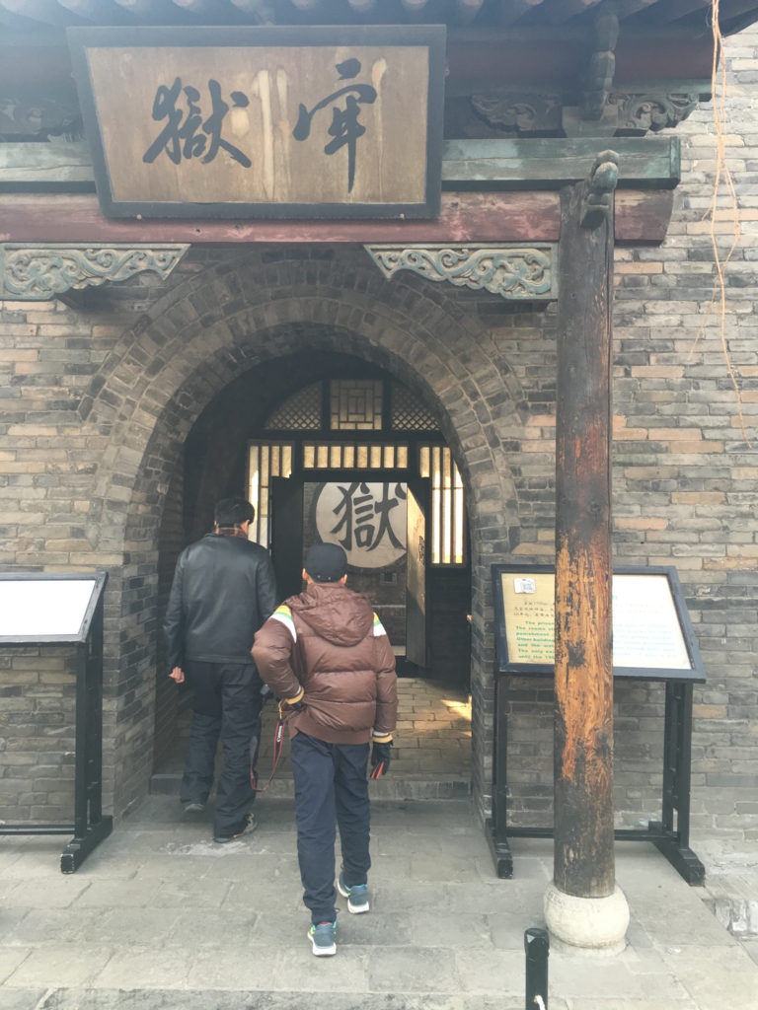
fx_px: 847
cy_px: 505
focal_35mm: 29
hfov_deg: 48.2
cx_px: 379
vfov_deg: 61.7
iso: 40
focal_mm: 4.15
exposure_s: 1/100
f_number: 2.2
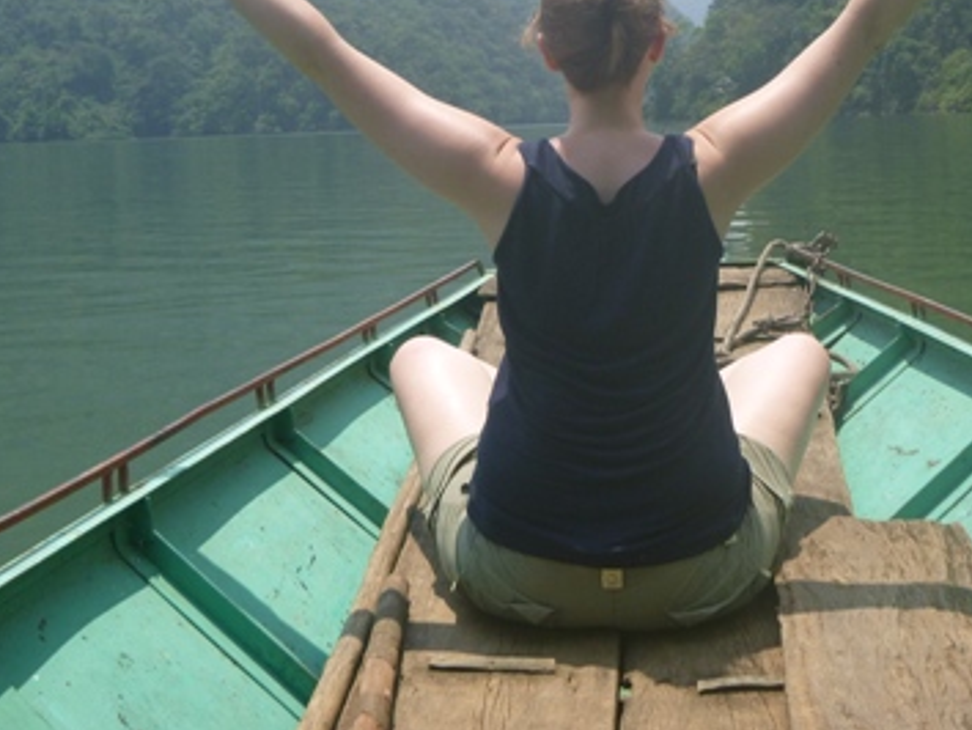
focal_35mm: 65
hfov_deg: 29.8
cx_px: 555
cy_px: 132
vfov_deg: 22.3
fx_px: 1826
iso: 100
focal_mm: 6.4
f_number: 4.4
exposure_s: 1/400
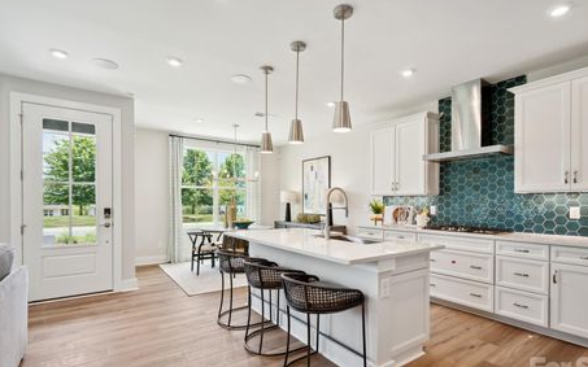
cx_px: 306
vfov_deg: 64.8
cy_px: 203
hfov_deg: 91.0
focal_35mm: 18
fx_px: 288
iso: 200
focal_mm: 16
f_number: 8
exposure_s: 1/50
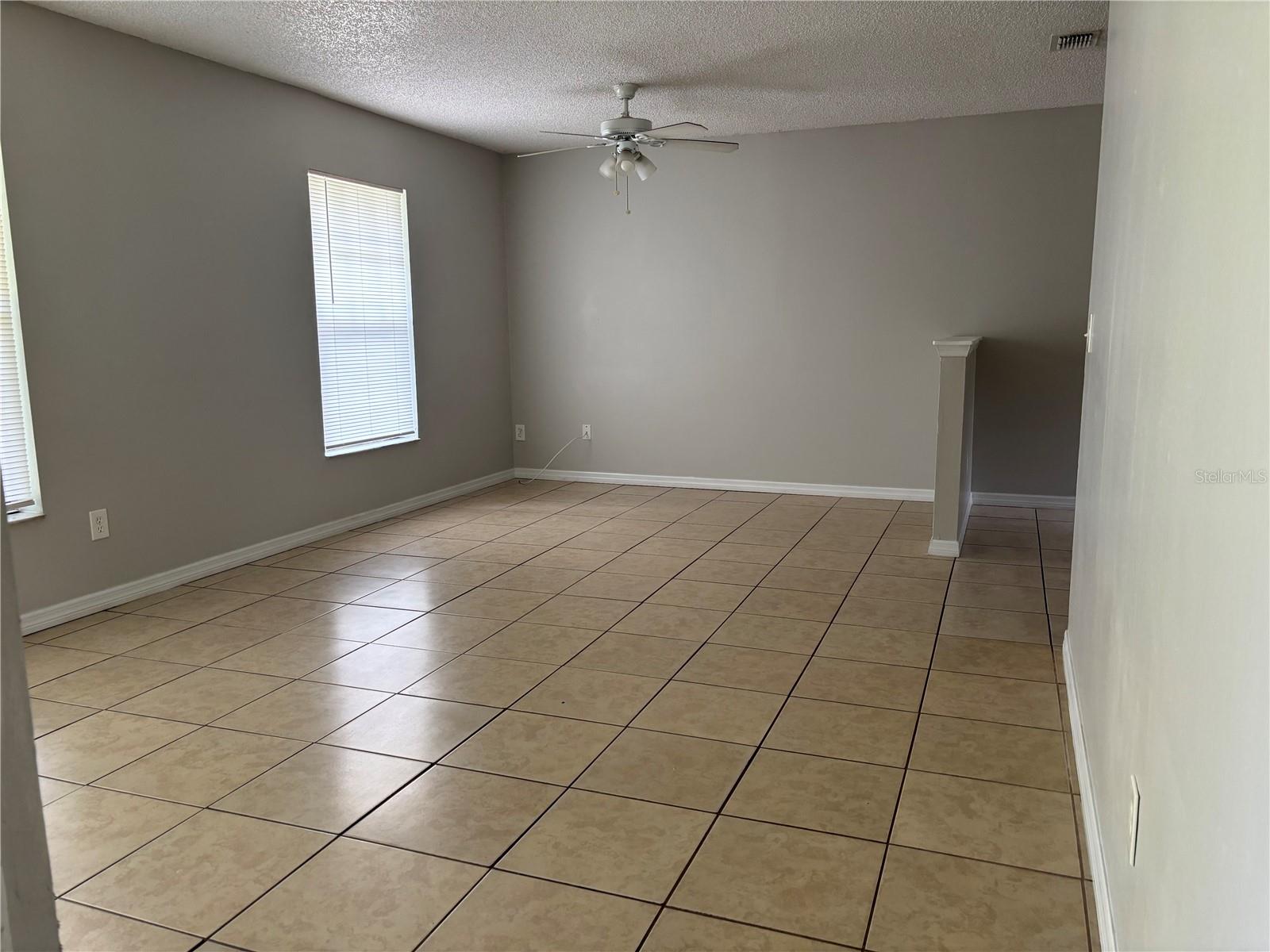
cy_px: 476
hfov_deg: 67.3
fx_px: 954
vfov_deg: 53.1
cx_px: 635
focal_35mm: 26
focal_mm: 5.96
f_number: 1.6
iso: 125
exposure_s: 1/68
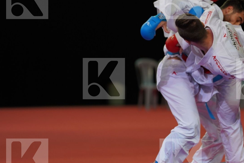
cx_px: 181
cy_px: 79
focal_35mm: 334
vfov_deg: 4.1
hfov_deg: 6.2
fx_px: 2264
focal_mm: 200
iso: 800
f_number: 2.8
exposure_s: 1/1000
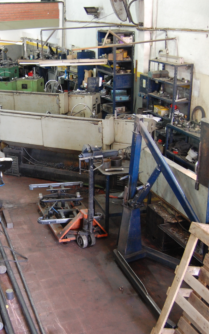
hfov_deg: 24.6
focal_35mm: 51
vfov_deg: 39.6
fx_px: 465
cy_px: 167
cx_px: 22
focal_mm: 22
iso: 800
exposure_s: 1/10
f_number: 3.8
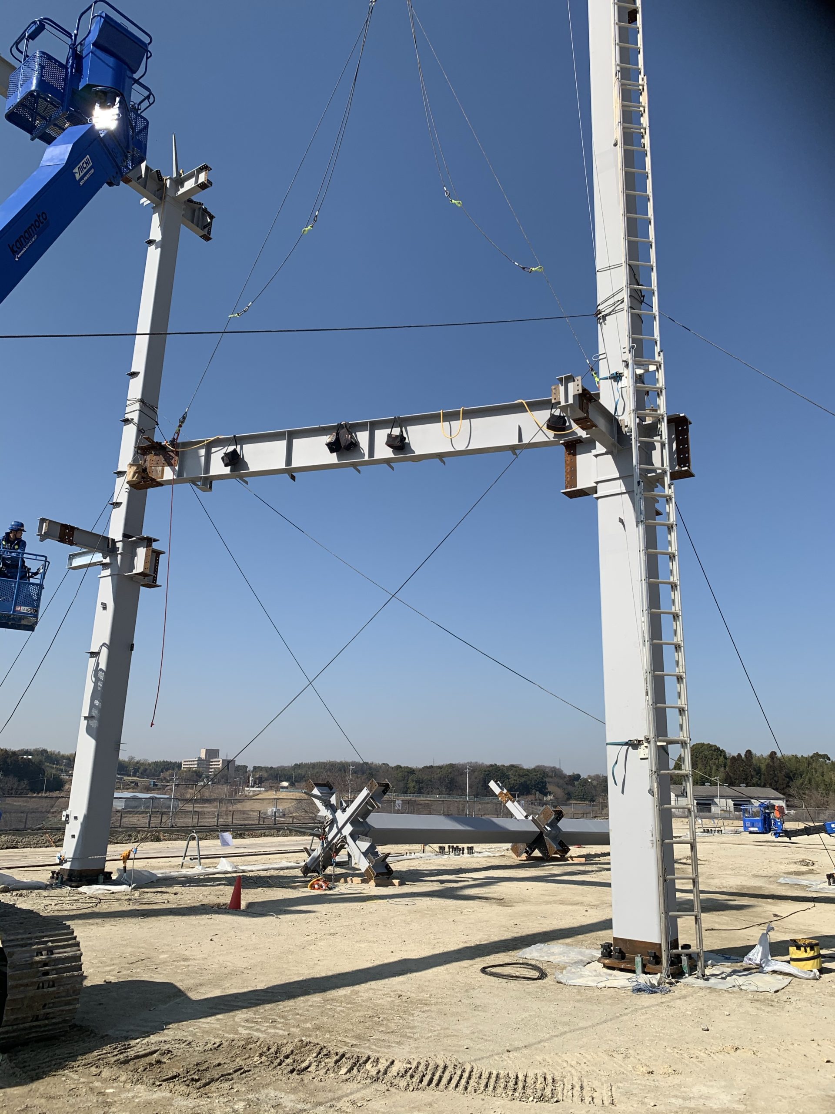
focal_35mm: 26
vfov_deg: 67.3
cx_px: 418
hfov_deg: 53.1
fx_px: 836
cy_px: 557
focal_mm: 4.25
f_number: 1.8
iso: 25
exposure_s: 1/3185
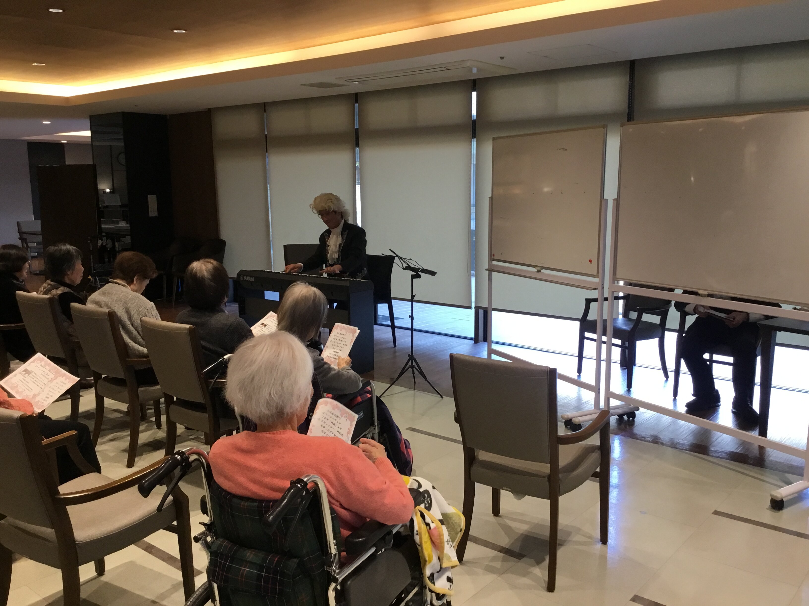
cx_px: 404
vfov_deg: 45.4
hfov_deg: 58.4
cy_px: 303
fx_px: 724
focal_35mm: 31
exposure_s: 1/30
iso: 40
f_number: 2.4
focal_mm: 3.3
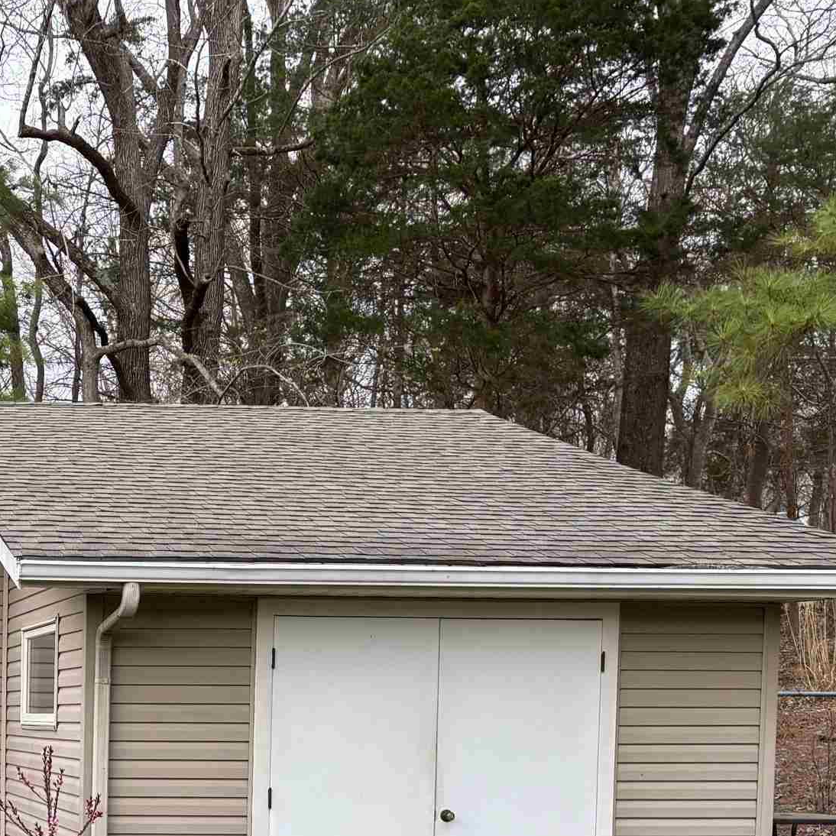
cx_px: -158
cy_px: 786
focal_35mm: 60
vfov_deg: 27.4
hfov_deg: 25.7
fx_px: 1639
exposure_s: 1/154
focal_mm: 5.96
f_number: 1.6
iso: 40
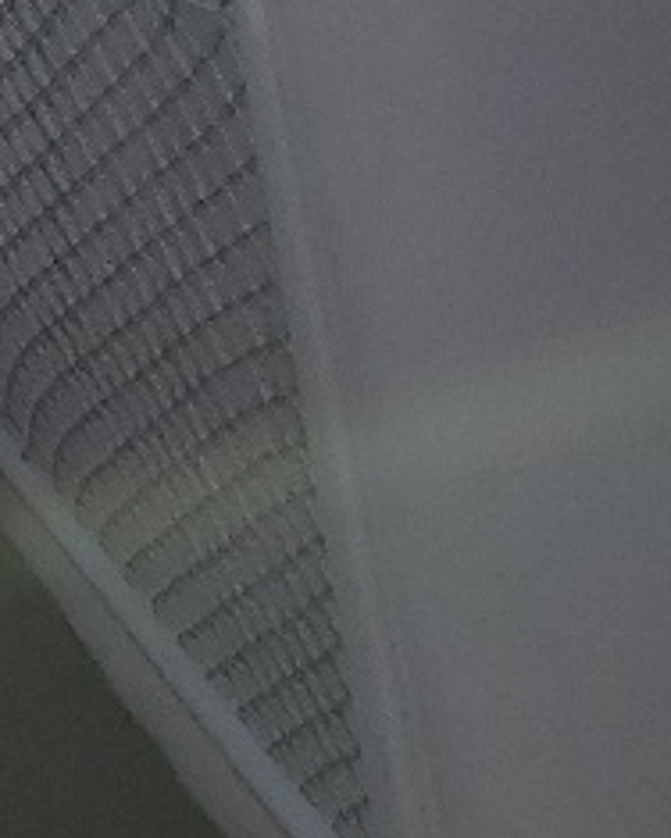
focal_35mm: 173
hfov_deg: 7.9
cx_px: -1231
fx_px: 4295
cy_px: -749
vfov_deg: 10.4
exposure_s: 1/1111
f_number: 1.5
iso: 50
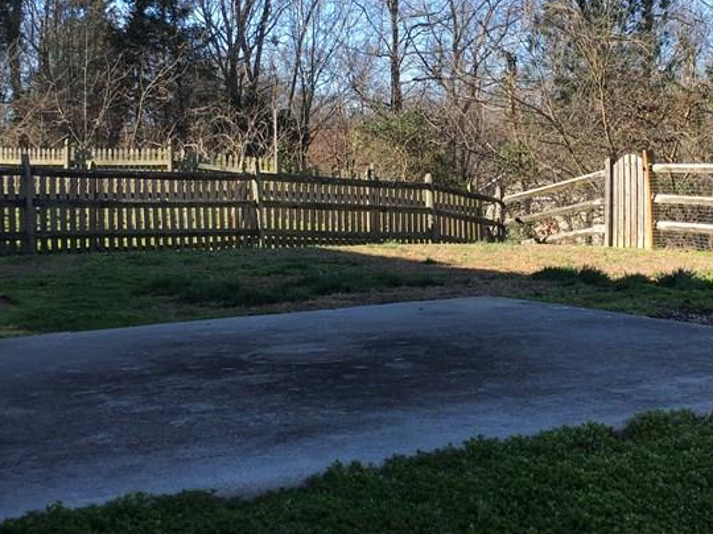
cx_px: 467
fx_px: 1133
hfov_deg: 34.7
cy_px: 150
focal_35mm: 55
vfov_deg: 26.3
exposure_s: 1/430
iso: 25
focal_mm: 4.15
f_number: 2.2
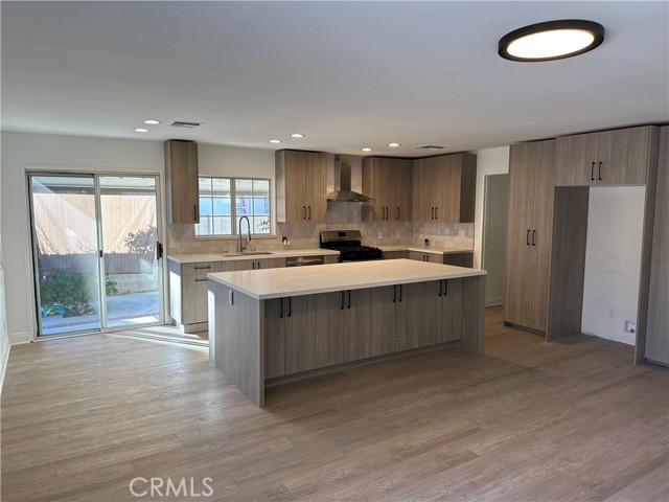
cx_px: 334
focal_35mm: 24
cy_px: 251
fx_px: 464
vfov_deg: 56.8
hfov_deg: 71.6
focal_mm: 6.86
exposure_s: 1/153
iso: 125
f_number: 1.78
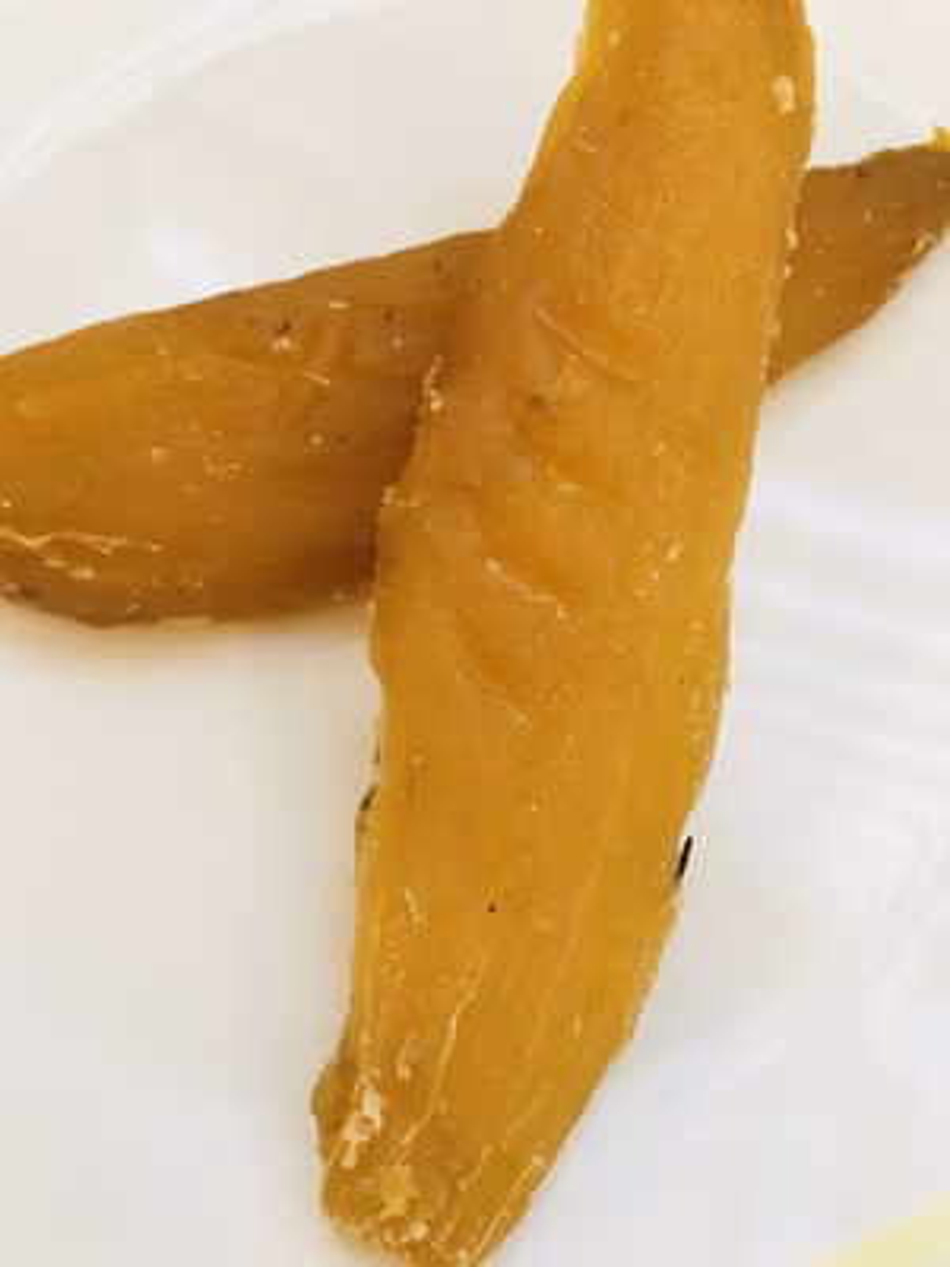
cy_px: 634
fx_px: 1061
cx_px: 475
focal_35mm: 29
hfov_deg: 48.2
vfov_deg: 61.7
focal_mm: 4.15
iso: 100
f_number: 2.2
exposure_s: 1/30
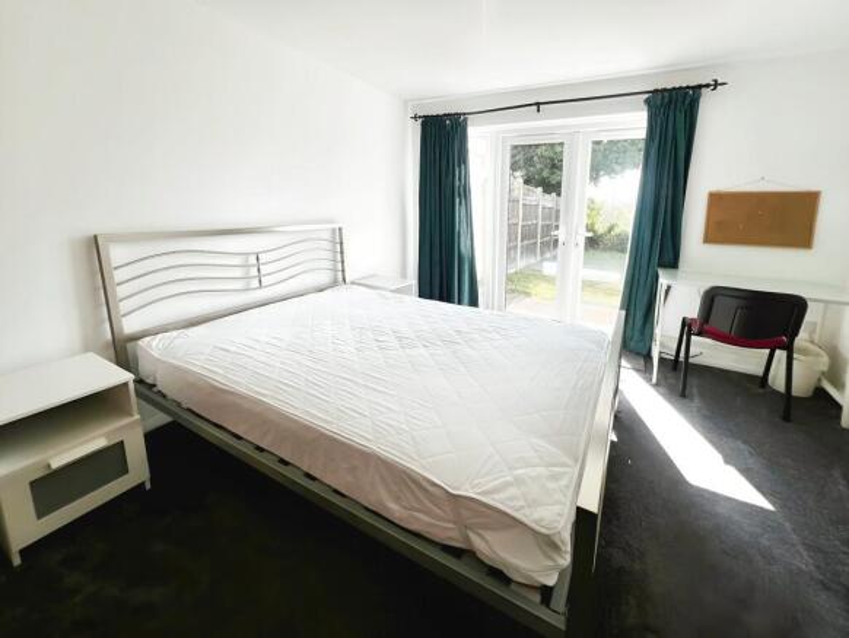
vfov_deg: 90.0
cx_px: 424
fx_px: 319
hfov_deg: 106.2
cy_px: 319
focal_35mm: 13
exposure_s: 1/240
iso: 32
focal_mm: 1.57
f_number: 1.8
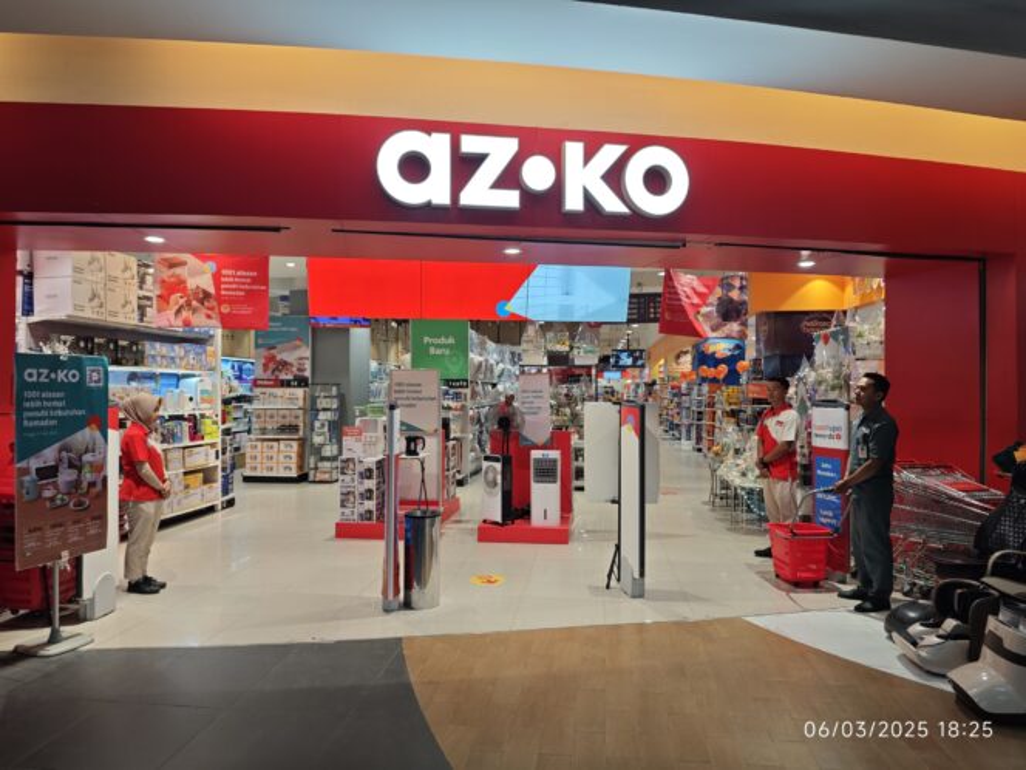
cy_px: 385
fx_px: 682
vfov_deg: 58.9
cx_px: 513
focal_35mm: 23
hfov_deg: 73.9
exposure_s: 1/100
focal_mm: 6.55
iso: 64
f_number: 1.6
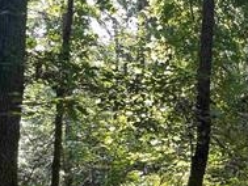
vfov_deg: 31.6
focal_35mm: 44
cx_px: 273
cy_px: 161
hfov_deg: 36.3
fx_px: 315
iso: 125
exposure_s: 1/99
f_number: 1.8
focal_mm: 1.57
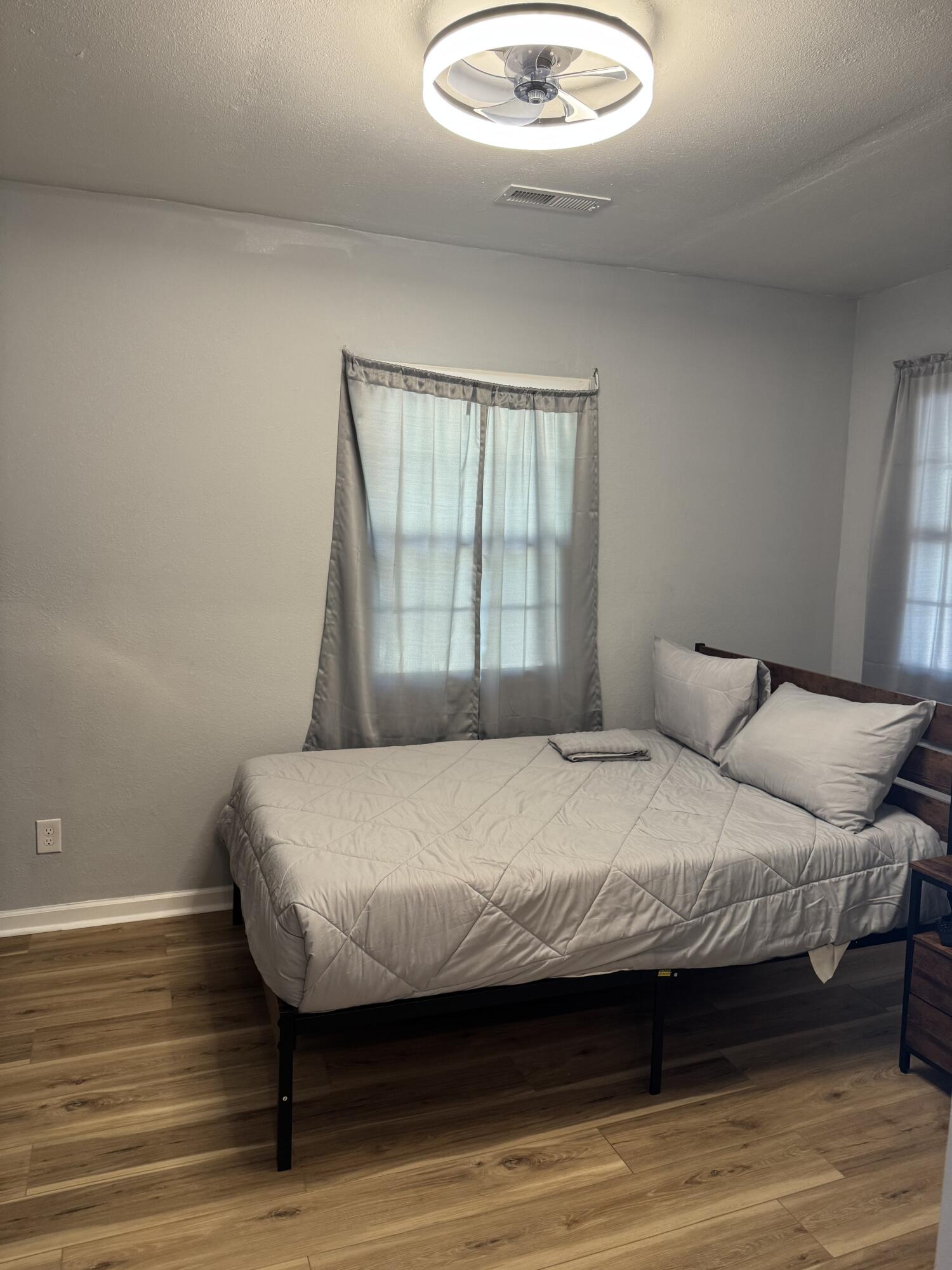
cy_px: 635
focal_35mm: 24
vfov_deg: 71.6
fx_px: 880
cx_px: 476
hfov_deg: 56.8
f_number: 1.78
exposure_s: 1/60
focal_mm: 6.76
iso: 200
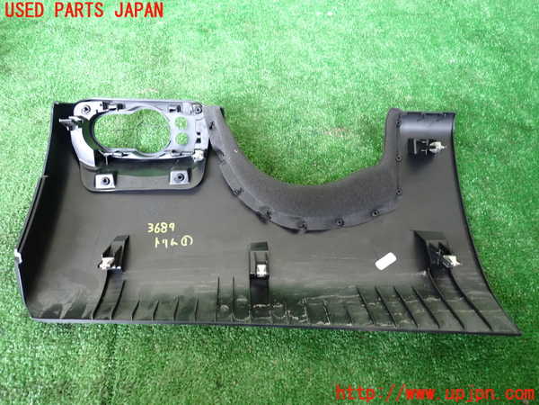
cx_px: 270
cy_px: 202
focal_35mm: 25
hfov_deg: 69.4
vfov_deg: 54.9
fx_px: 389
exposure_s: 1/30
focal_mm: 4.5
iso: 250
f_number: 2
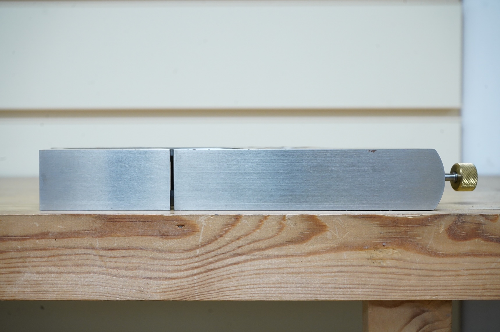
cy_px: 166
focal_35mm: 70
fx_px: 971
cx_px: 250
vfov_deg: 19.4
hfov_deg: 28.9
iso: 2500
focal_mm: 70
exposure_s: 1/80
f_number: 10
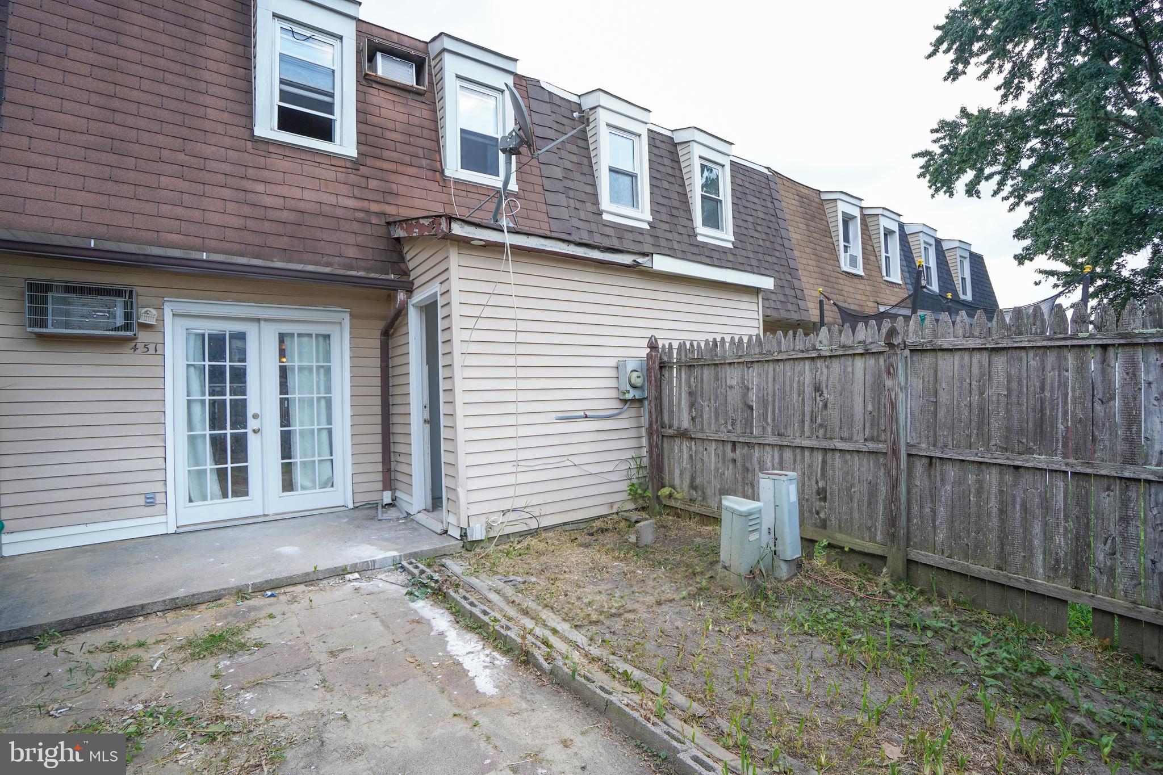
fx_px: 517
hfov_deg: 96.7
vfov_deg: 73.7
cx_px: 582
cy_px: 388
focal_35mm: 16
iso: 500
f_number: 4
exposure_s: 1/1250
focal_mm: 16
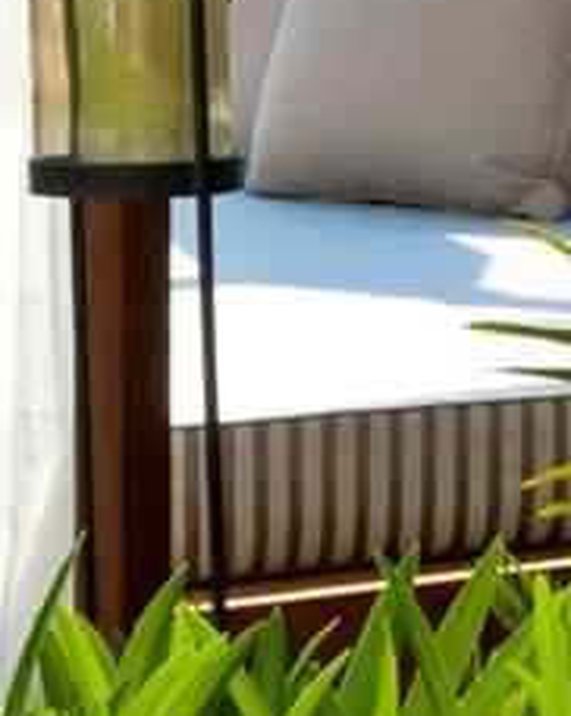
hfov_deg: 2.1
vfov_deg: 2.6
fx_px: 15659
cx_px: 69
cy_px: -290
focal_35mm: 740
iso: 200
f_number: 13
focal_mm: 75
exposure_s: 1/160
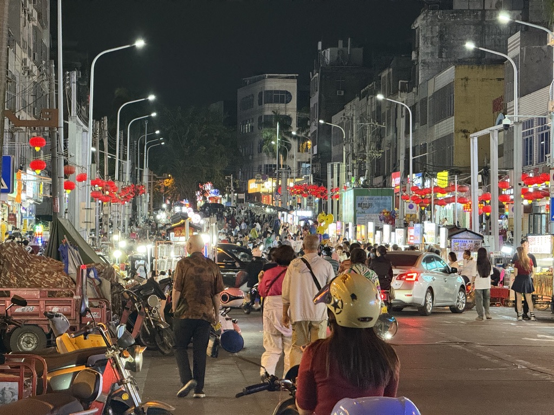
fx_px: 1920
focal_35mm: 120
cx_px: 277
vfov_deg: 12.3
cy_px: 208
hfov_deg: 16.4
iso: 500
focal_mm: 15.66
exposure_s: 1/33
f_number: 2.8
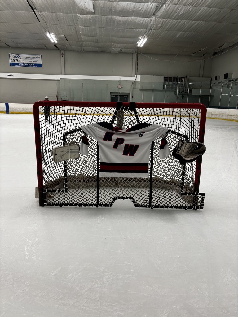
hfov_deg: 53.1
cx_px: 119
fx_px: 238
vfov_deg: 67.3
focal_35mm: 26
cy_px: 158
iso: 100
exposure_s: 1/121
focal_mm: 5.96
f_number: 1.6
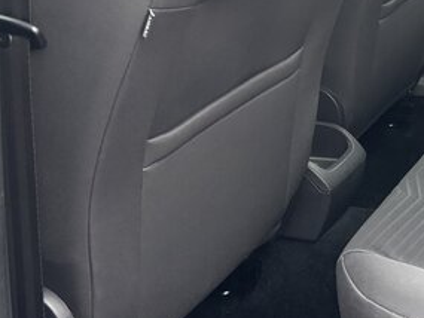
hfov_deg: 24.3
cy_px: -48
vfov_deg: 19.2
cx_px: 500
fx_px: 895
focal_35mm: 73
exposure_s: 1/60
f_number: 1.6
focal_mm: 5.96
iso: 320
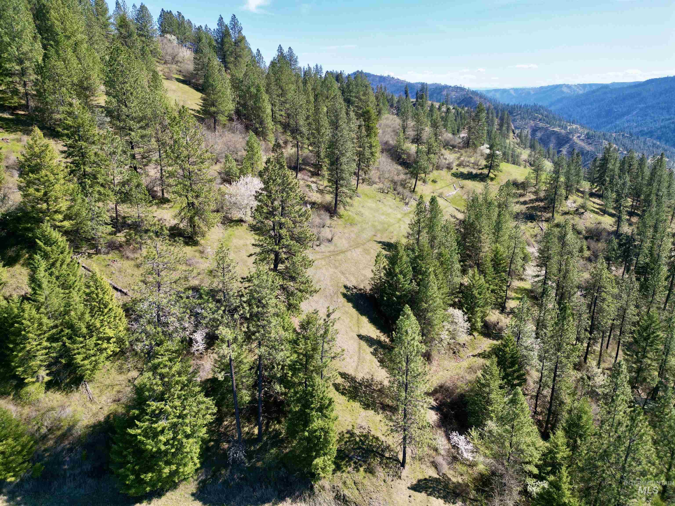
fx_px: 468
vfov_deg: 56.8
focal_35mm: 24
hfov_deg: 71.6
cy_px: 253
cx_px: 338
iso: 200
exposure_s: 1/1600
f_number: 1.7
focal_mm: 6.72
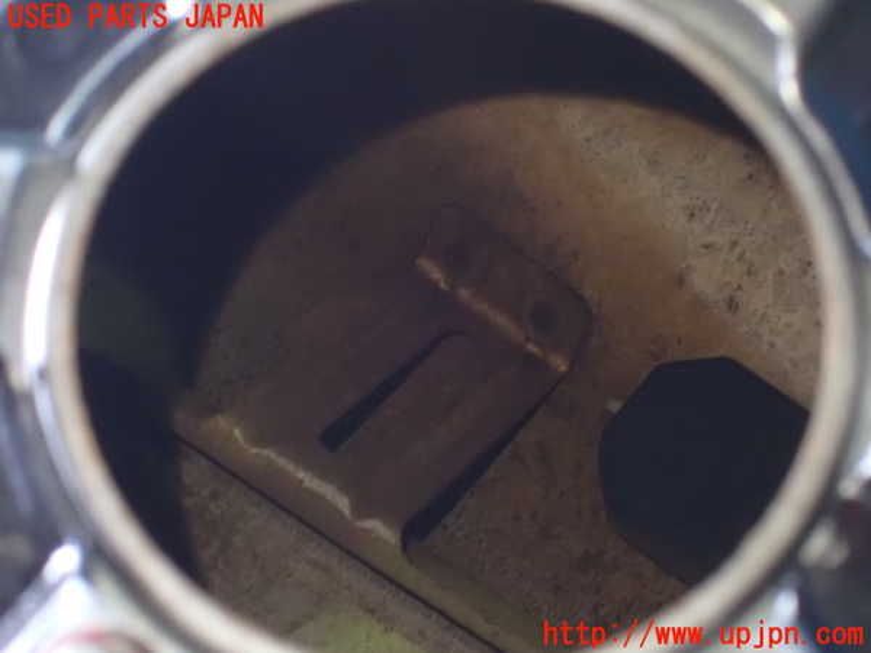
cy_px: 326
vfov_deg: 14.8
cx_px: 436
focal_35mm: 100
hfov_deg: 19.6
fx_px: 2516
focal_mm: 18
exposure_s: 1/30
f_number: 4.9
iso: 1600
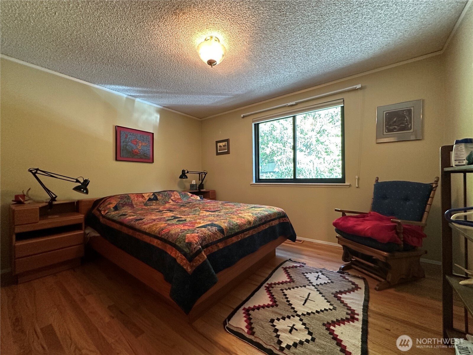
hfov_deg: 102.1
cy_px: 178
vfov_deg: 85.7
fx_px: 191
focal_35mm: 14
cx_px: 236
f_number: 2.2
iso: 400
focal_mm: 2.22
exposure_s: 1/60
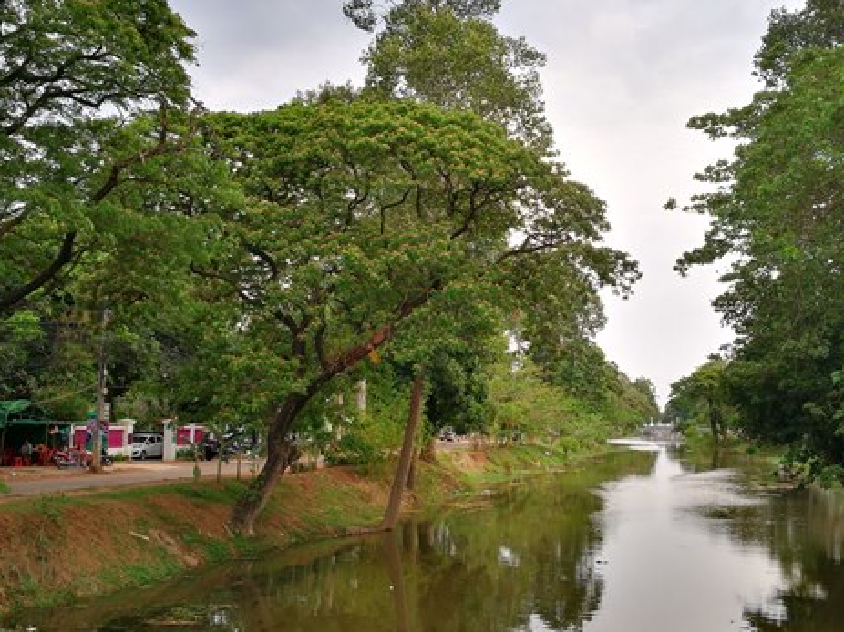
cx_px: 527
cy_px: 313
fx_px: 1024
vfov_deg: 34.3
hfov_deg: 44.4
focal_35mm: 42
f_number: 2.2
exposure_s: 1/143
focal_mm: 4.5
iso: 50
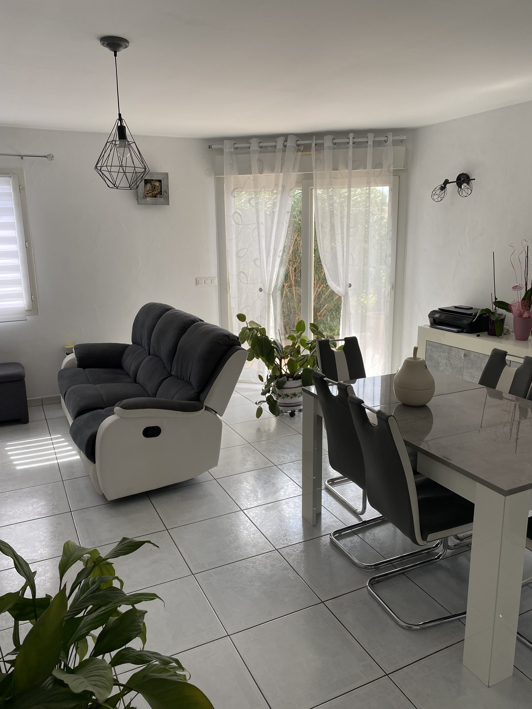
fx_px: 533
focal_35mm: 26
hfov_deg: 53.1
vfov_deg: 67.3
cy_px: 354
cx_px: 266
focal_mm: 4.25
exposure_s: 1/165
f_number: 1.8
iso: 32
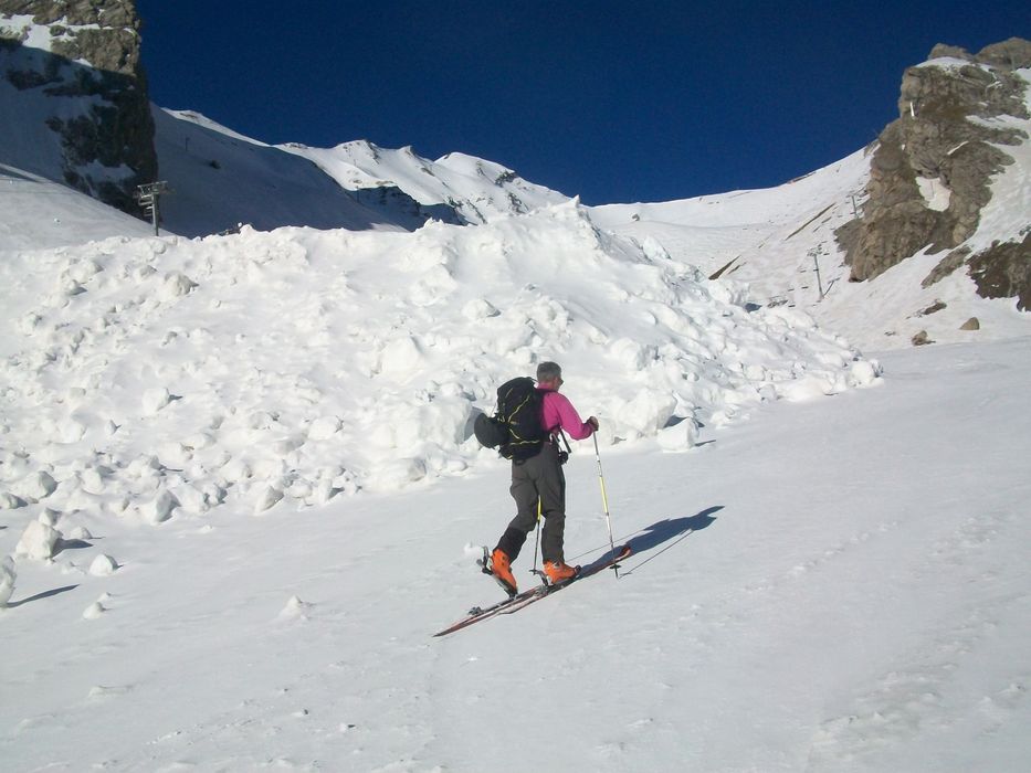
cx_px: 516
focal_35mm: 34
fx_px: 1013
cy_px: 386
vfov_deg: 41.8
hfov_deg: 54.0
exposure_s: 1/1401
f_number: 5.5
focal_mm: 5.7
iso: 80
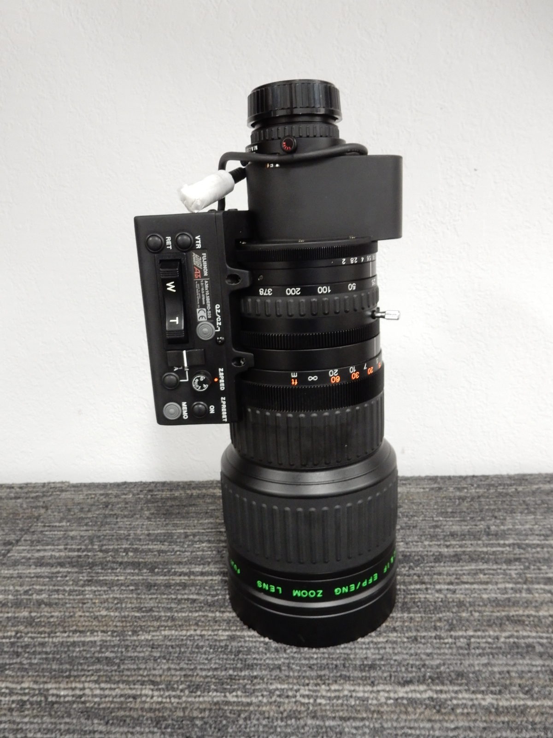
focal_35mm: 25
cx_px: 276
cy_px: 369
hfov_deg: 54.9
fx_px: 533
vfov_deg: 69.4
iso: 400
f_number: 3.7
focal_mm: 4.5
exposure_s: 1/10
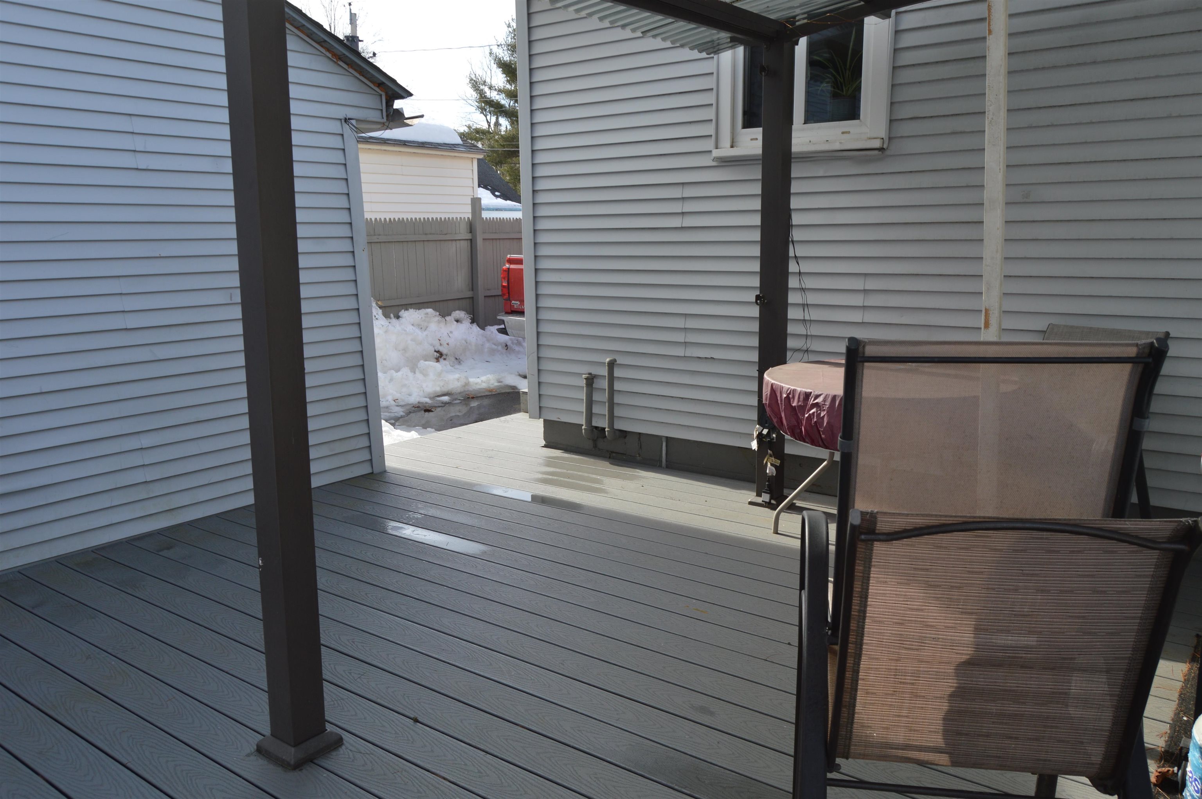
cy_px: 400
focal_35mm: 27
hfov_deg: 67.4
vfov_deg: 47.8
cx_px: 601
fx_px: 901
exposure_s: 1/250
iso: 200
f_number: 8
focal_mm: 18
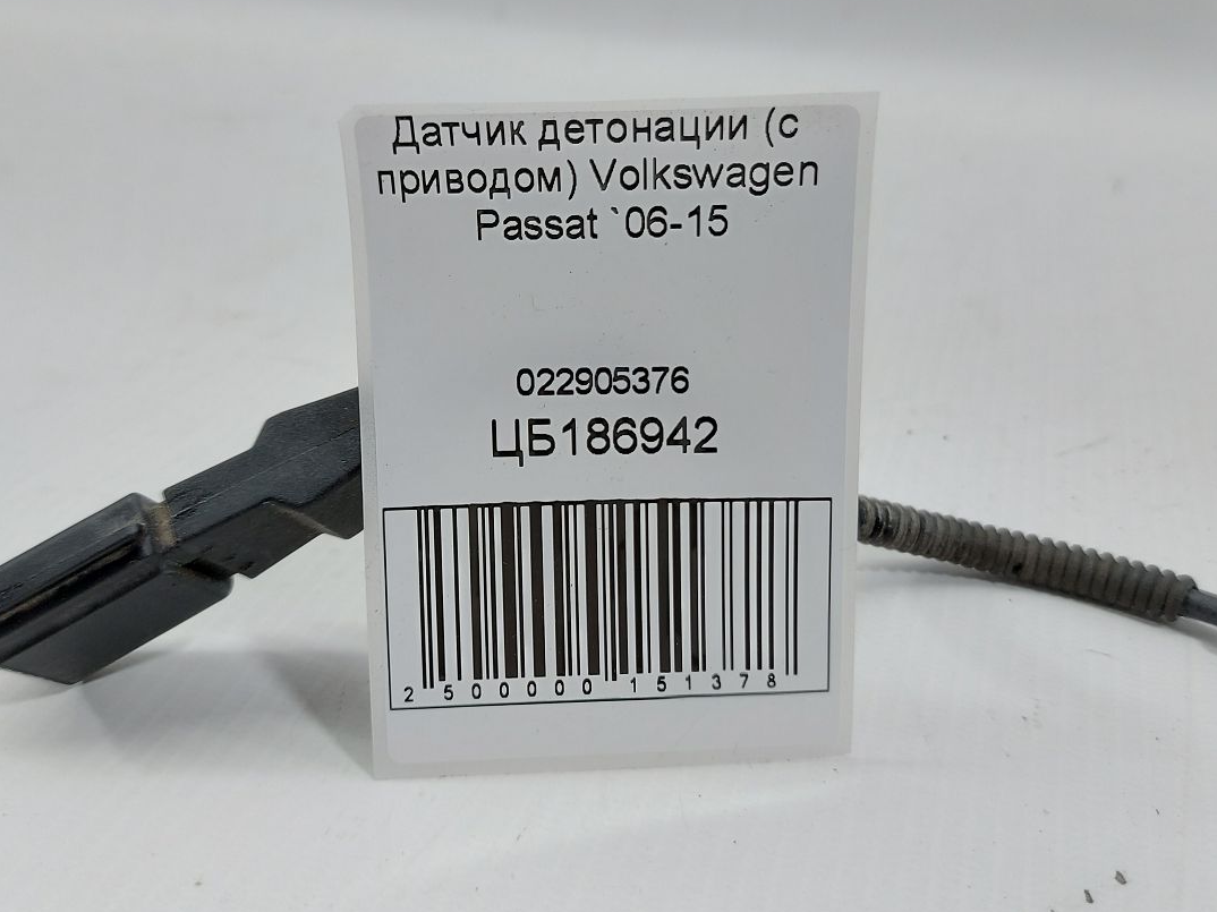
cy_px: 391
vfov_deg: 45.3
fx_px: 1090
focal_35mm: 31
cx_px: 564
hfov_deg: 58.3
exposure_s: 1/50
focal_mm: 5.23
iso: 64
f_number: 1.8
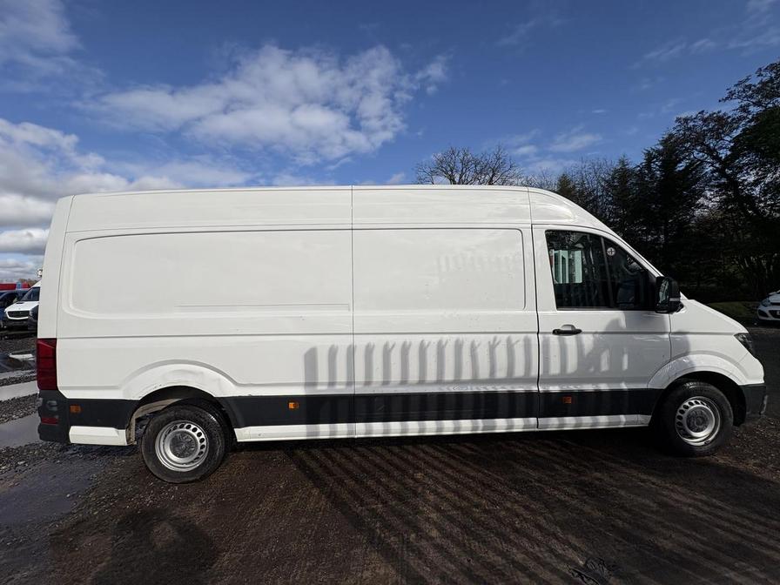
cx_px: 390
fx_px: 315
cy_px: 292
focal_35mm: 14
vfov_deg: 85.7
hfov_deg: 102.1
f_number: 2.2
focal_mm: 2.22
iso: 50
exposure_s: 1/5263
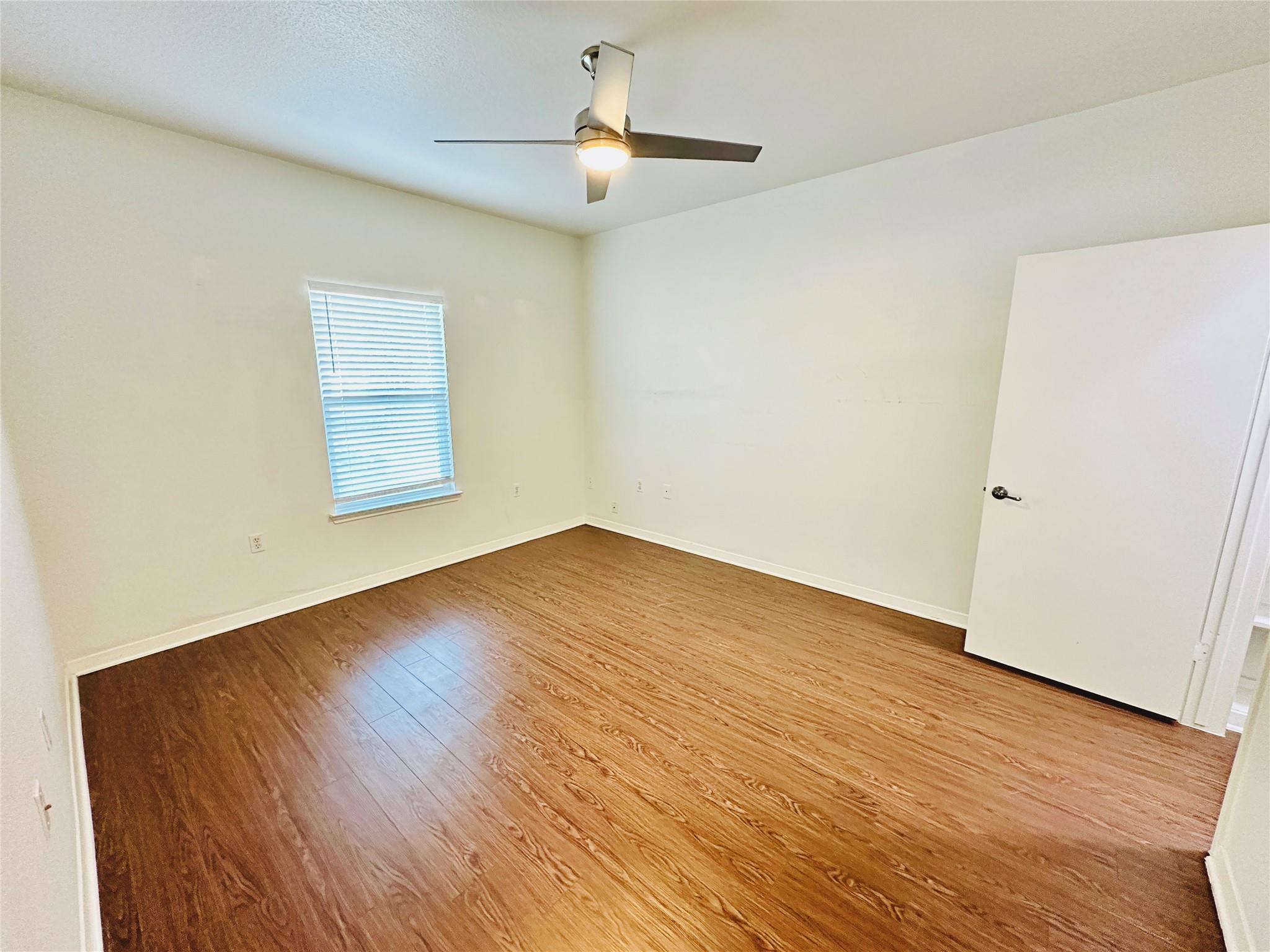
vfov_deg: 85.7
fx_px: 514
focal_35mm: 14
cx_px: 635
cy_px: 476
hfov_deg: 102.1
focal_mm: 2.22
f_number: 2.2
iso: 1000
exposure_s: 1/60
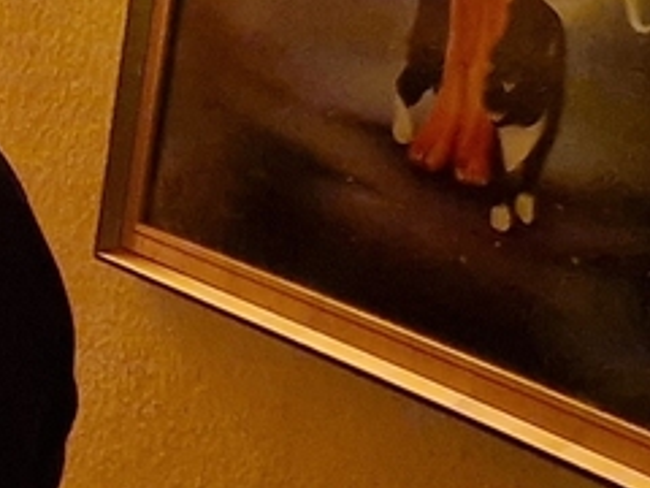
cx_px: -1777
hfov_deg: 7.9
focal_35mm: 184
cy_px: 228
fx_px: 3455
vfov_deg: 8.1
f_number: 1.8
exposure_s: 1/50
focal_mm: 5.4
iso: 500
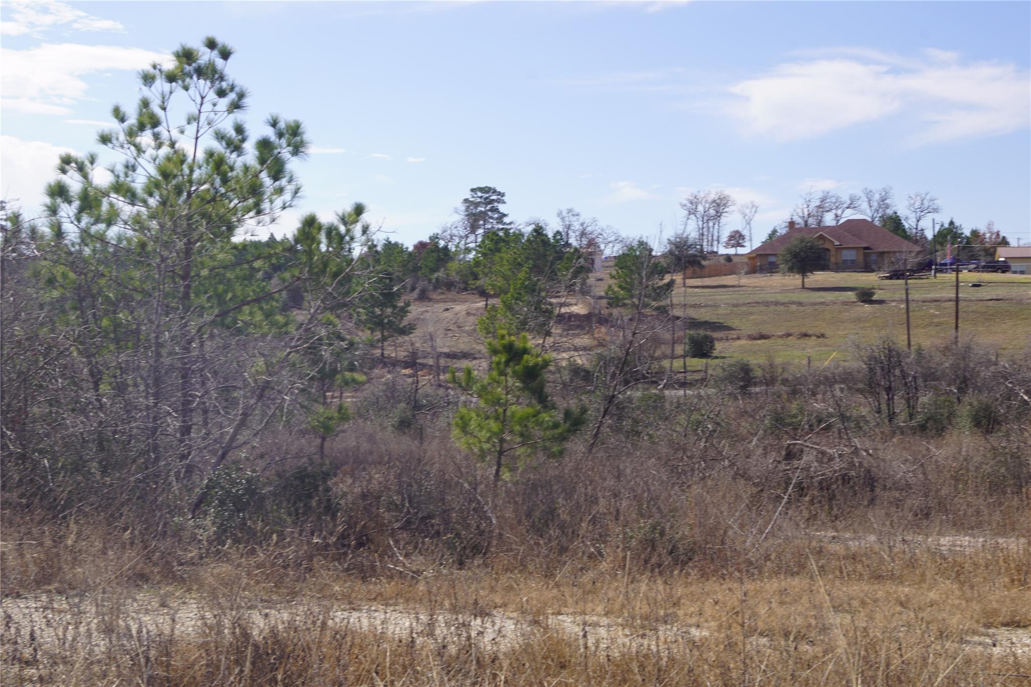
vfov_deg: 25.7
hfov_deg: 37.9
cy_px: 344
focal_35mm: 52
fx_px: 1503
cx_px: 516
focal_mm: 35
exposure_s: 1/80
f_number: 13
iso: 100
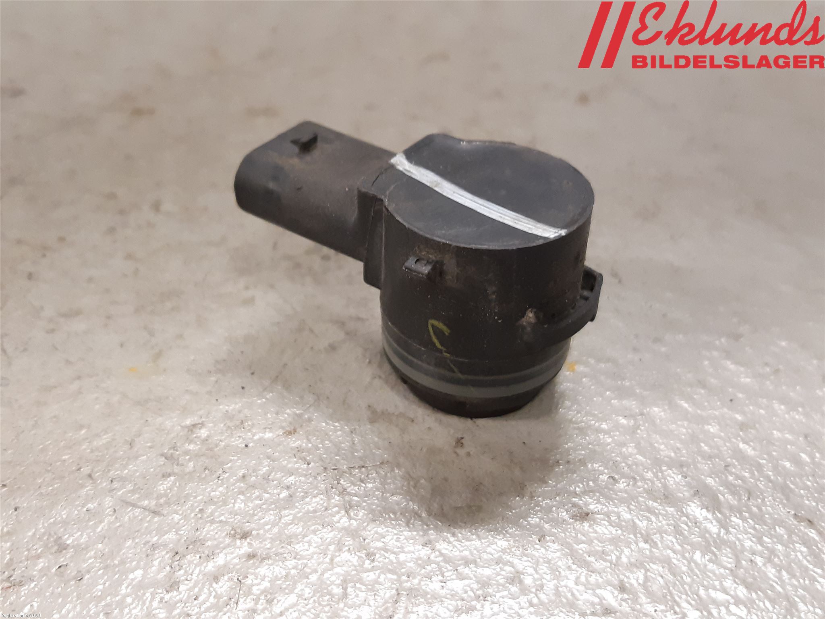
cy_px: 310
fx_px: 620
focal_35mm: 26
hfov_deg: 67.3
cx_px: 412
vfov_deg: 53.1
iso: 200
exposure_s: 1/50
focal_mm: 3.93
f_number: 1.7
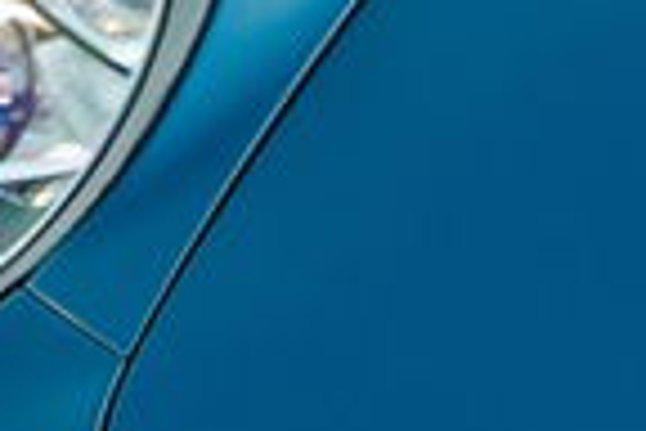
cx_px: 395
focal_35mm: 268
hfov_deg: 7.7
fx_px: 4801
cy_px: 678
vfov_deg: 5.1
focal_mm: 50.3
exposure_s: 1/400
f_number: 2.8
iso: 160
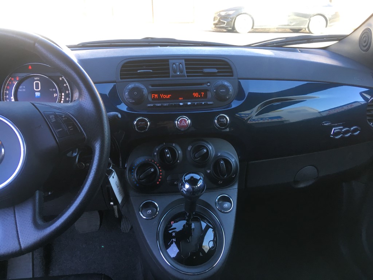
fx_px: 312
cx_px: 186
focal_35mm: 29
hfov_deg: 61.7
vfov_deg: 48.2
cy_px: 140
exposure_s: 1/40
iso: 25
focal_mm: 4.15
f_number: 2.2
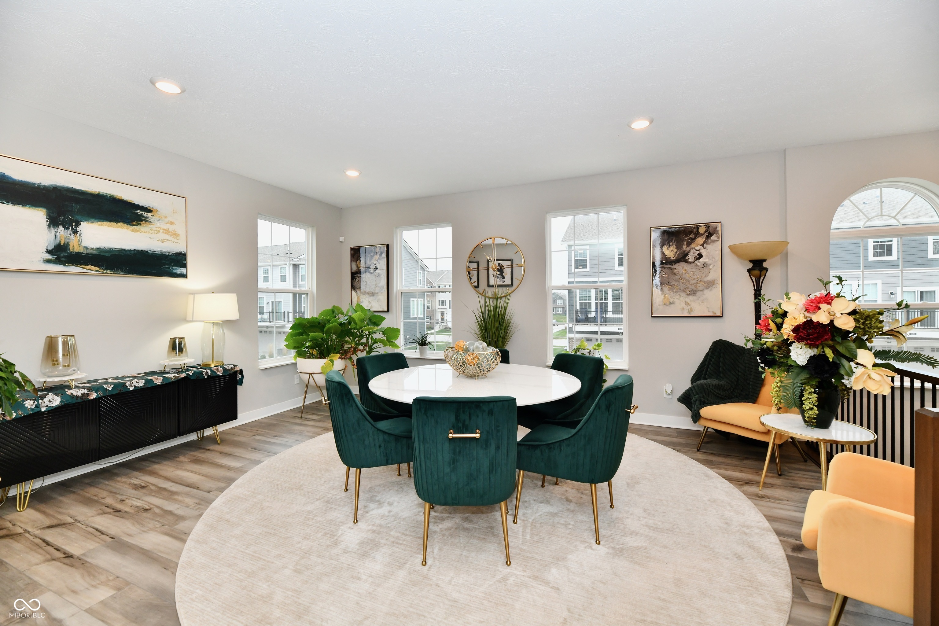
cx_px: 470
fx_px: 365
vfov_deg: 81.2
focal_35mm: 14
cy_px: 313
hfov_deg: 104.3
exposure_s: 1/100
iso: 640
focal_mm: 14
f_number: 6.3
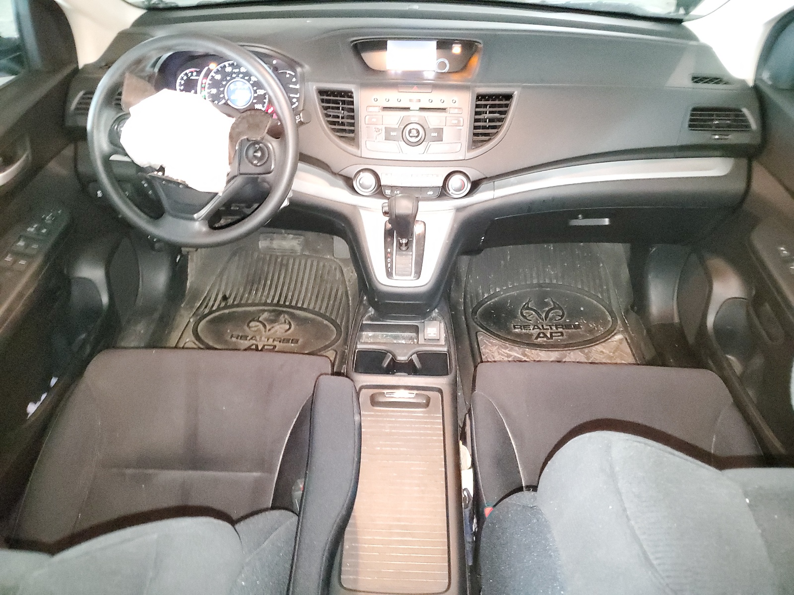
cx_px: 397
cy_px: 298
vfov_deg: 53.1
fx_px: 596
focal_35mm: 26
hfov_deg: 67.3
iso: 980
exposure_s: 1/8
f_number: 1.5
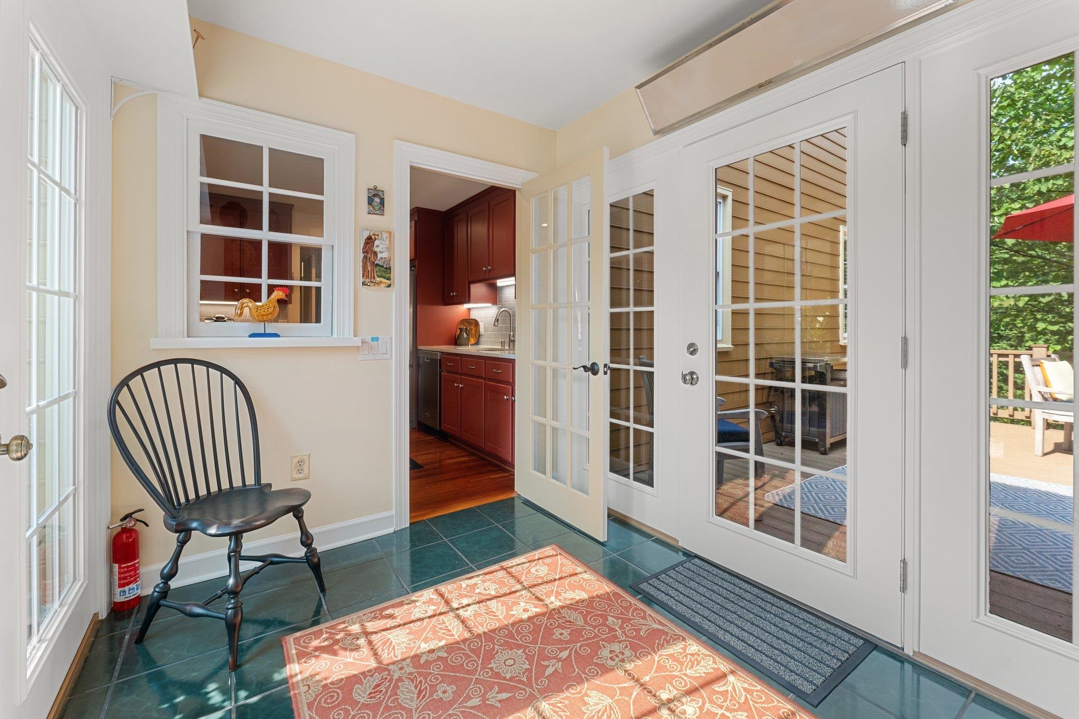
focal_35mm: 15
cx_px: 540
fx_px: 438
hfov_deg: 101.9
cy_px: 360
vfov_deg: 78.8
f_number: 8
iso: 500
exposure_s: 1/30
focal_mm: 14.6
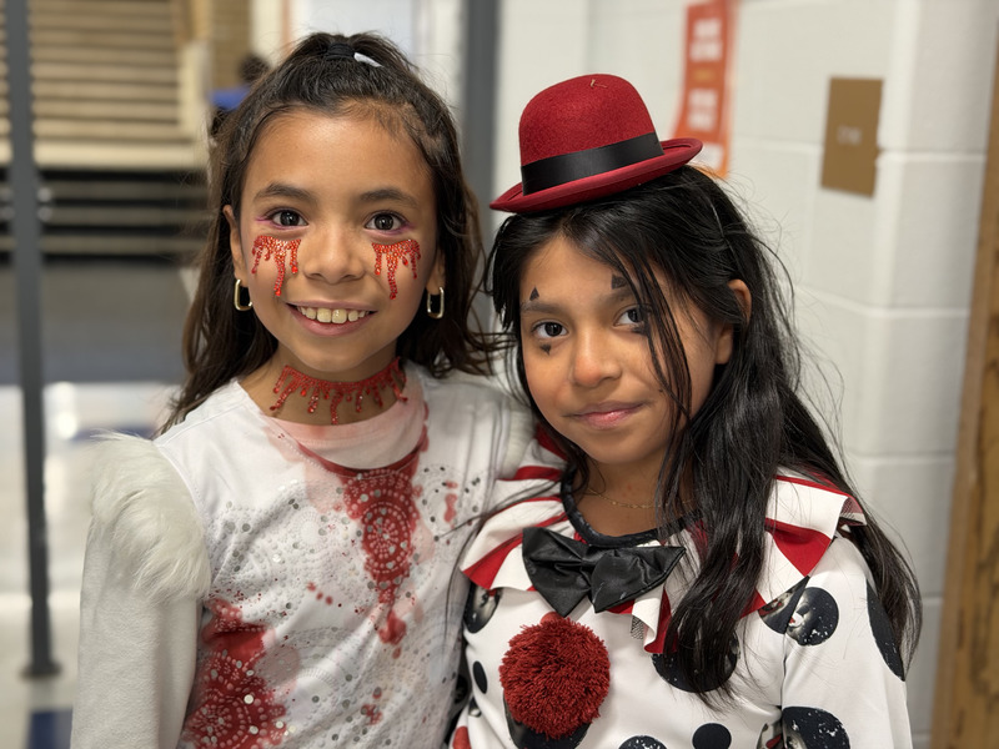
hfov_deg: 39.7
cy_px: 374
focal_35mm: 48
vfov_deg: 30.3
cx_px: 500
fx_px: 1385
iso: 200
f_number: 1.78
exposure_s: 1/60
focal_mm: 6.76
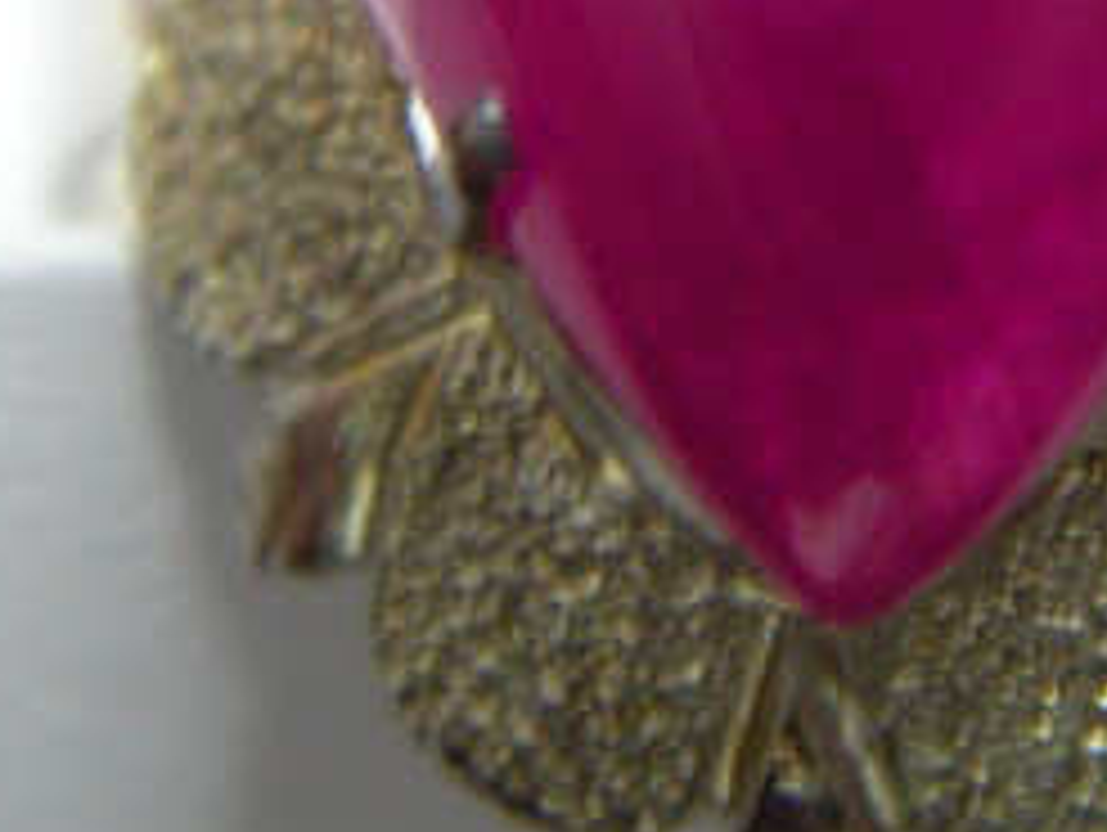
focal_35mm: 110
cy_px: -13
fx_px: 3521
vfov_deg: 13.3
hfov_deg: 17.7
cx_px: 855
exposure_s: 1/2
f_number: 3.4
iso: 162
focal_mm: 7.3
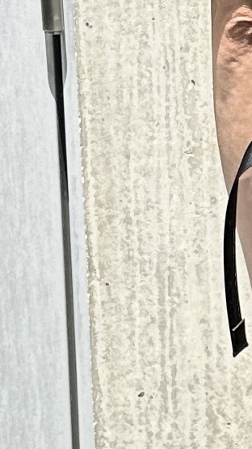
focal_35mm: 176
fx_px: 2092
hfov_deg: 6.6
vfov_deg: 12.2
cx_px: 561
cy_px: 275
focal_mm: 6.86
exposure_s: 1/1562
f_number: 1.78
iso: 80
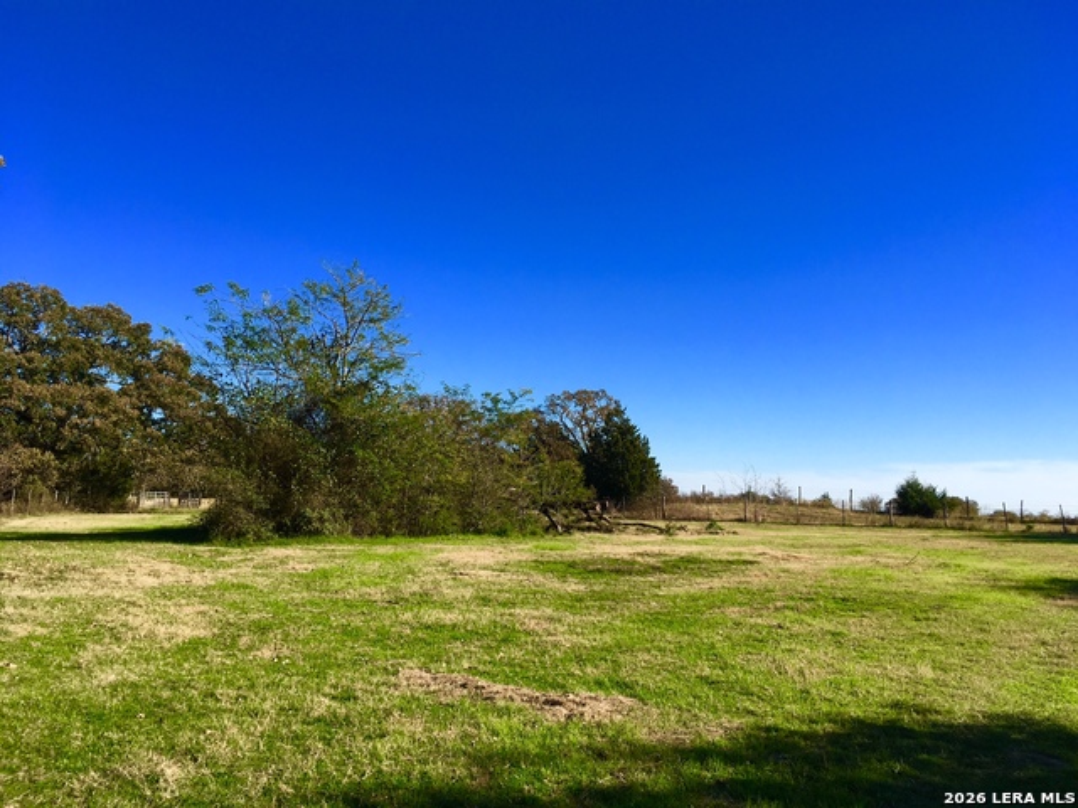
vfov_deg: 48.2
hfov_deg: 61.7
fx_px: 903
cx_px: 539
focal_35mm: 29
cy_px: 404
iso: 25
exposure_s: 1/1538
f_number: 2.2
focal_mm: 4.15
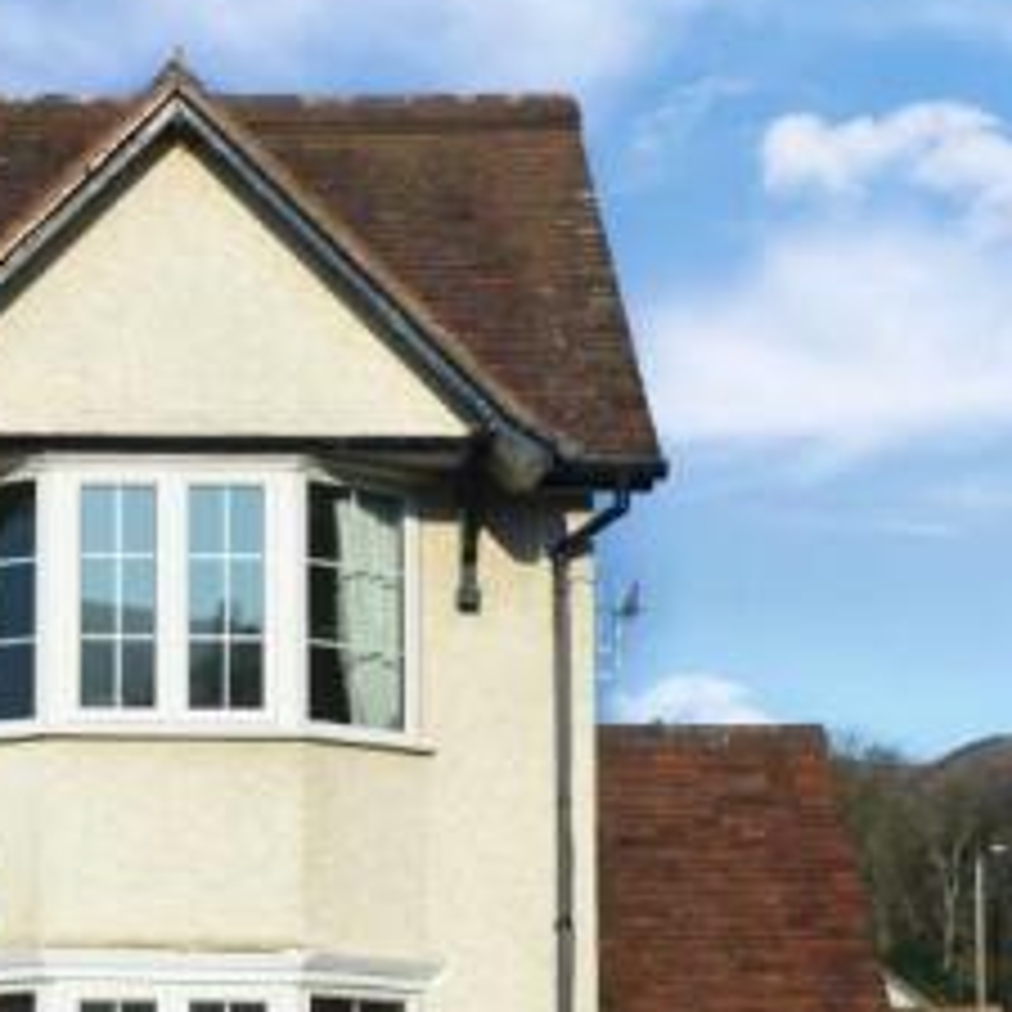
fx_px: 3936
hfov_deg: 14.2
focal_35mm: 119
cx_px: -171
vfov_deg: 14.6
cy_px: 769
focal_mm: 32
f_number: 11
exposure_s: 1/500
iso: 220
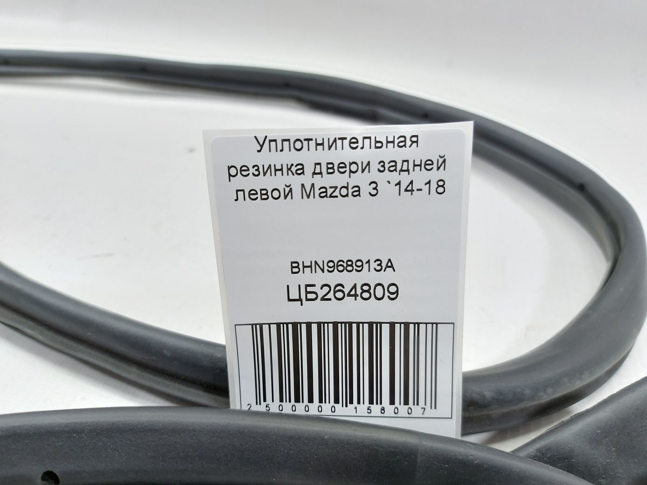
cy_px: 242
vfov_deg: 56.8
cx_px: 324
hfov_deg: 71.6
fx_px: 449
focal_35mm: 24
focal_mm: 5.23
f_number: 1.8
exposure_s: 1/50
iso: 100
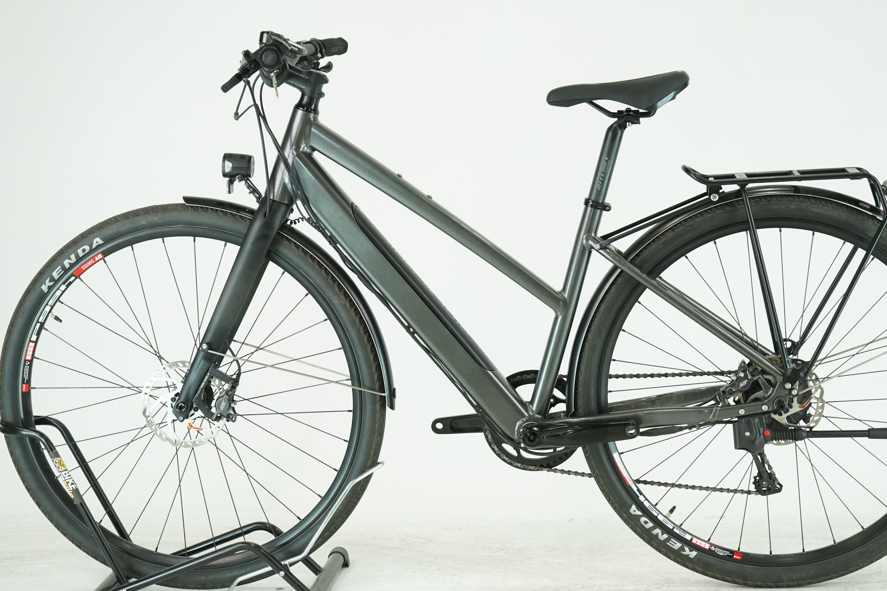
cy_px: 284
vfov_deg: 19.7
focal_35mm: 69
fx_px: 1700
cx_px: 493
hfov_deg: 29.2
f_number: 5.6
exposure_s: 1/200
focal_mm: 59
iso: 1600
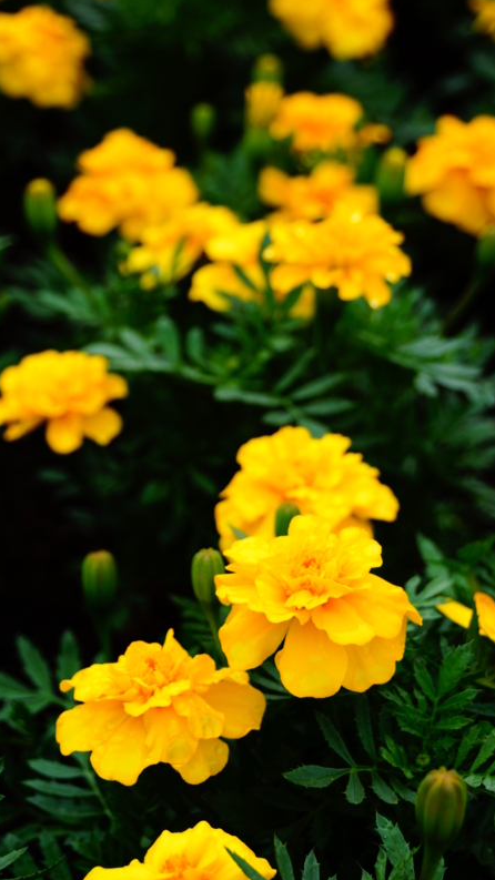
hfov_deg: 13.0
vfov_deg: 22.9
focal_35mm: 93
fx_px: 2170
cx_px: 204
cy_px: 438
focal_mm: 59
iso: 100
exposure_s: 1/200
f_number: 5.6
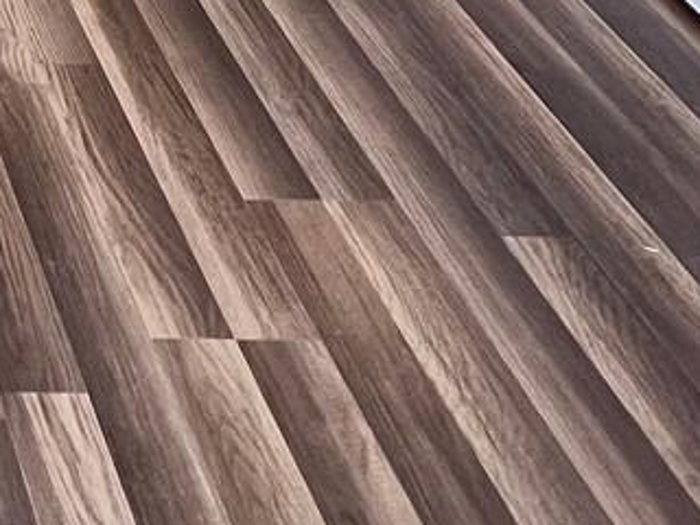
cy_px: -672
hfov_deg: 22.1
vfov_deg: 15.2
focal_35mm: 65
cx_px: -462
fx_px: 1314
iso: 250
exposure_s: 1/99
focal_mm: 1.57
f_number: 1.8
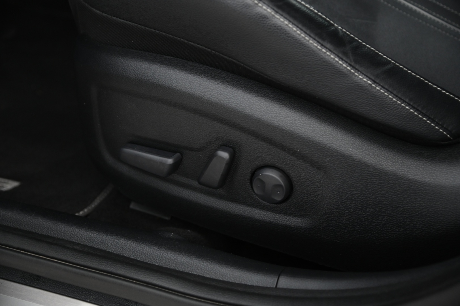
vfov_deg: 24.6
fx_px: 702
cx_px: 230
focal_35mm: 55
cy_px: 153
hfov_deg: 36.3
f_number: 4
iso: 2000
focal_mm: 55
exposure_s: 1/13
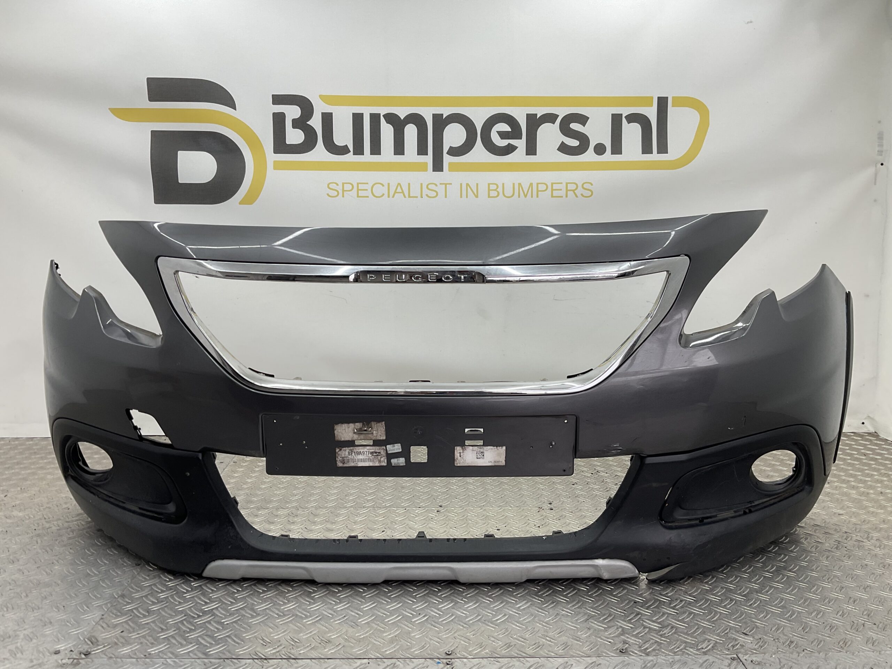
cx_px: 446
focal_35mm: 29
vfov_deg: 48.2
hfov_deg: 61.7
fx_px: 747
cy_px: 334
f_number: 1.8
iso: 20
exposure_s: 1/120
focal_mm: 3
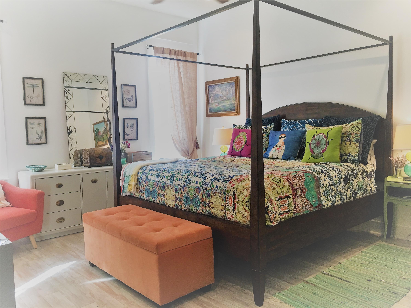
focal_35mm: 29
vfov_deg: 48.2
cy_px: 154
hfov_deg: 61.7
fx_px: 344
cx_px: 206
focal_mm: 4.15
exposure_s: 1/30
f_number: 2.2
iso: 40
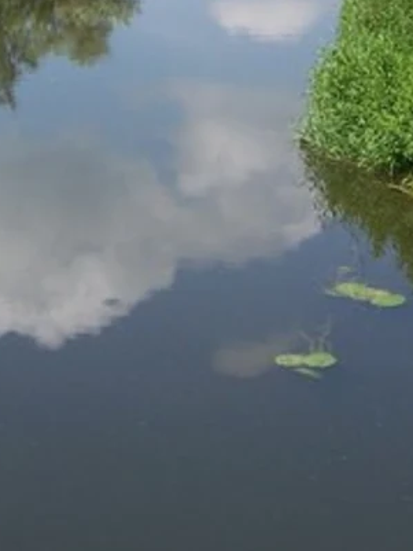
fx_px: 1542
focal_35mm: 97
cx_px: 217
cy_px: -74
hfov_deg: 15.3
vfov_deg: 19.3
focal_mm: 6
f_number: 4.8
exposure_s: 1/350
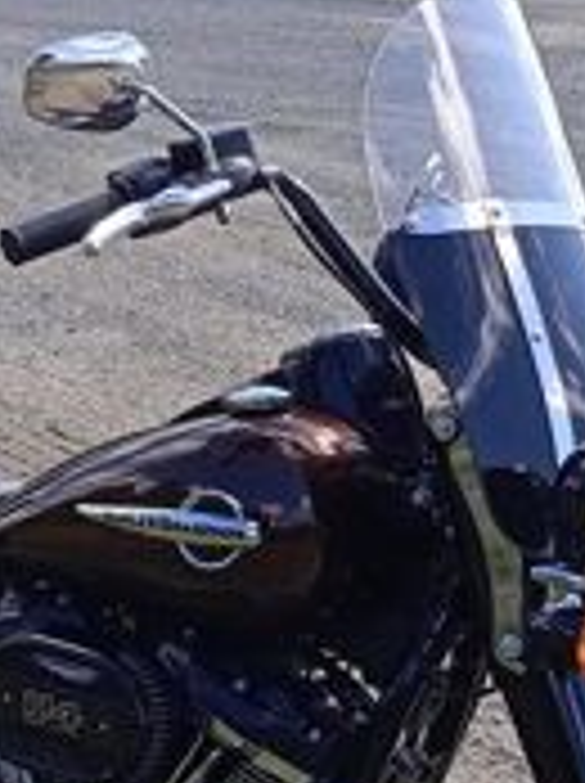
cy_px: 490
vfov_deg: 19.1
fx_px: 2327
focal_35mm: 103
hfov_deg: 14.3
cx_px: 135
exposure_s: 1/591
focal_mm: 3.43
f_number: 2.2
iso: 115
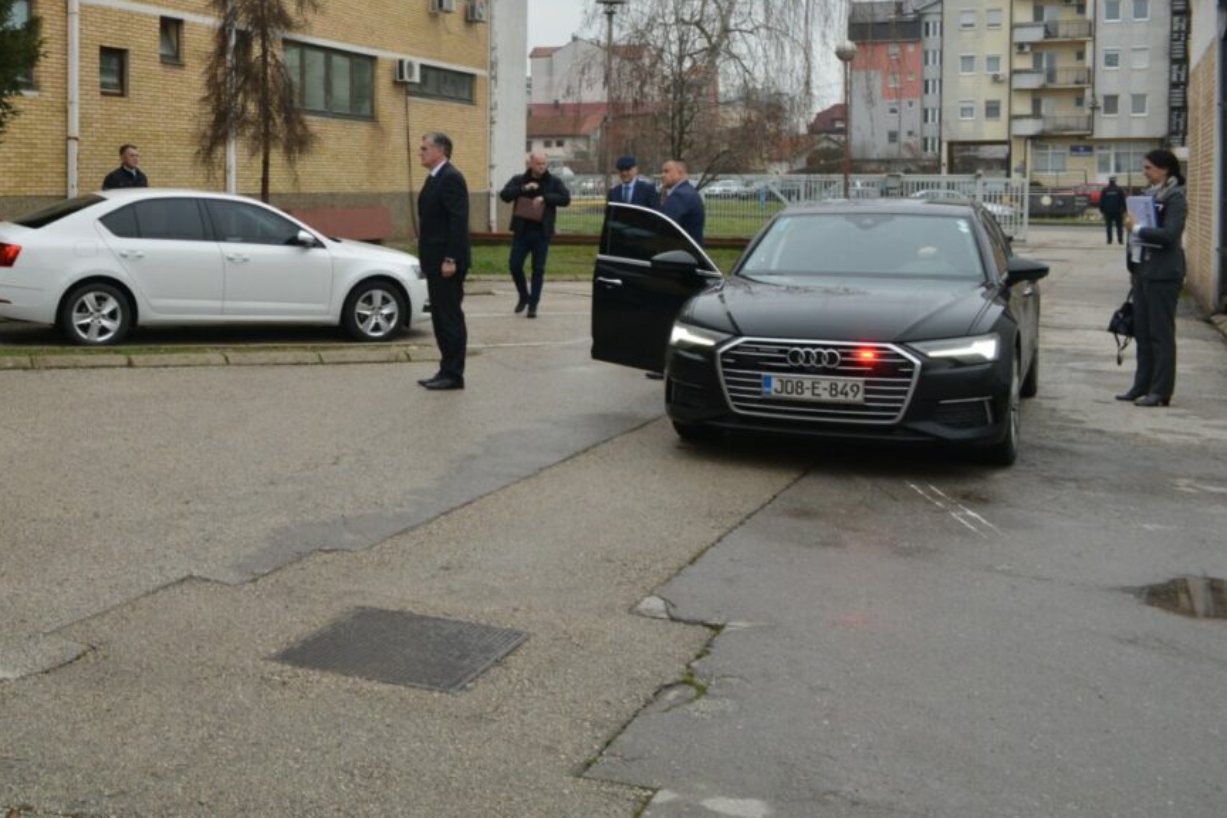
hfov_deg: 58.4
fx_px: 1091
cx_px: 516
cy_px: 366
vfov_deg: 41.1
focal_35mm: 32
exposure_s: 1/125
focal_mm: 18
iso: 100
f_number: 5.6
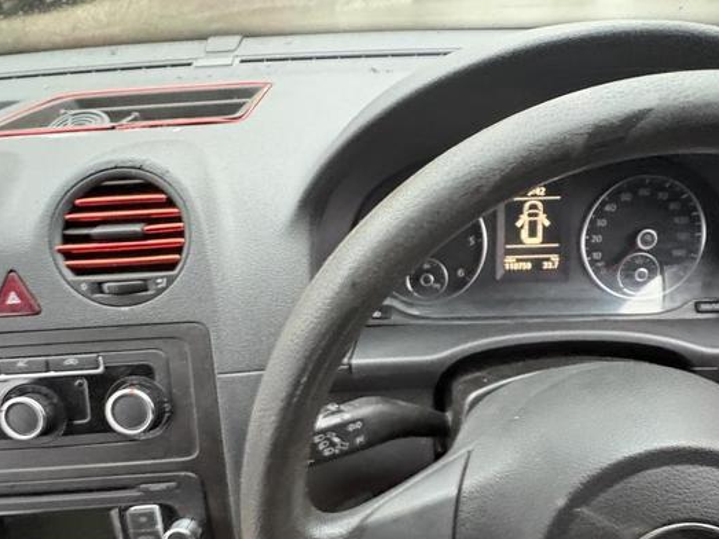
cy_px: 352
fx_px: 498
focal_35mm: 24
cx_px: 415
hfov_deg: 71.2
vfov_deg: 55.8
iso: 1000
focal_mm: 2.22
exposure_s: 1/36
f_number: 2.2
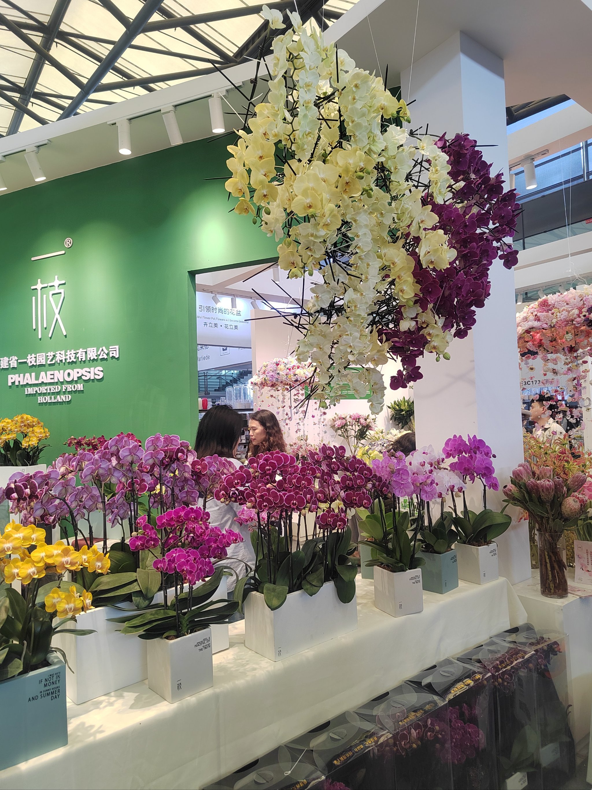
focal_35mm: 23
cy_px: 395
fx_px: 524
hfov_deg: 58.9
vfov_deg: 73.9
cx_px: 296
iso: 384
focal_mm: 5.52
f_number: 1.9
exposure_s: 1/100
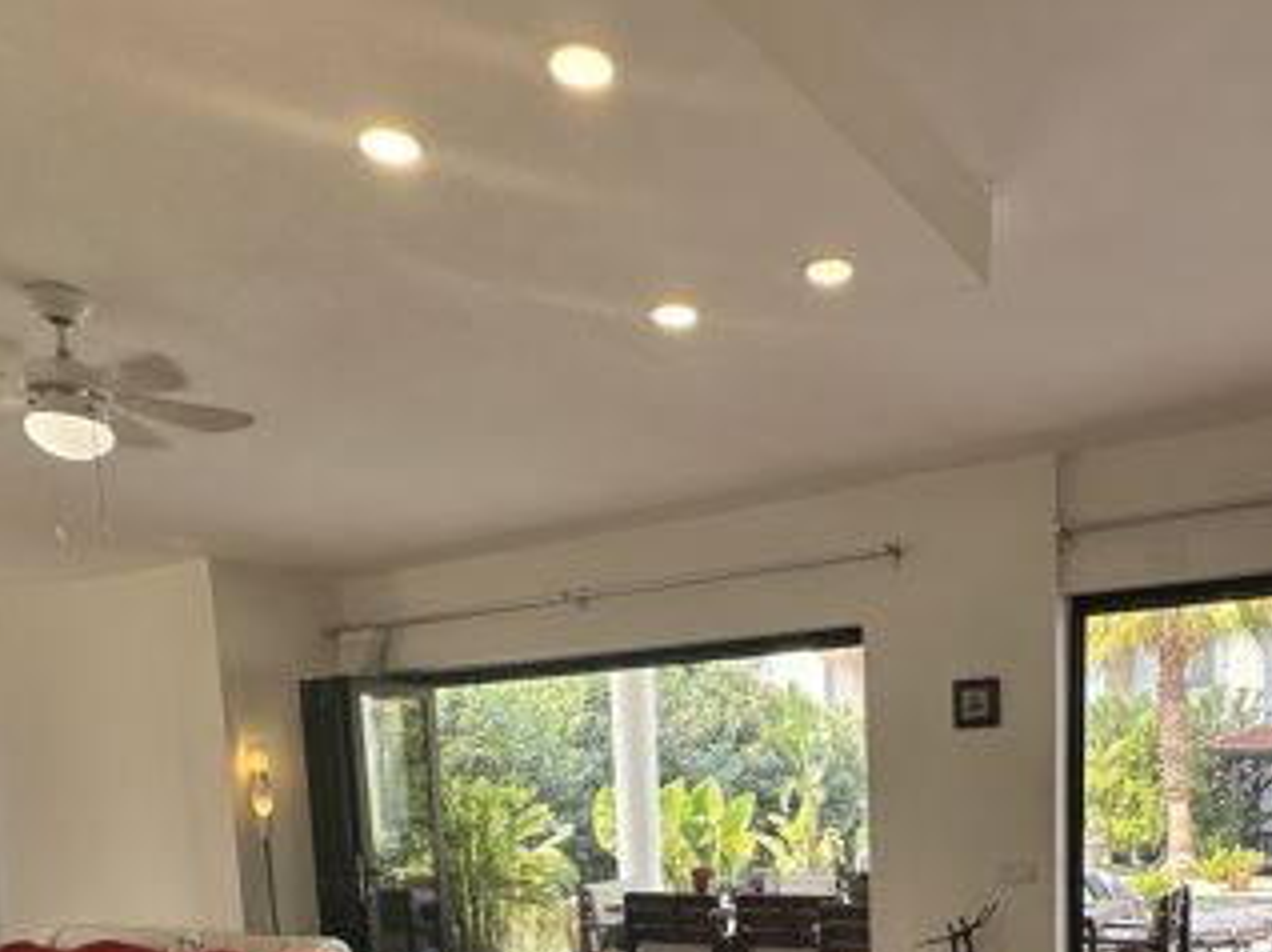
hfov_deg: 57.4
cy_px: 948
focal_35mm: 31
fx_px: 1138
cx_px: 826
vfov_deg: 40.0
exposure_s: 1/186
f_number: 2.2
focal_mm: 2.22
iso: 40
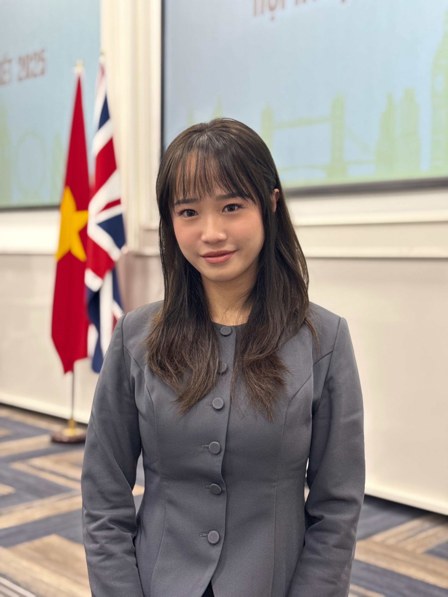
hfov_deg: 30.3
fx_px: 828
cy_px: 298
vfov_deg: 39.7
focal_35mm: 48
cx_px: 224
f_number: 1.78
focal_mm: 6.76
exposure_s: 1/60
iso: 80
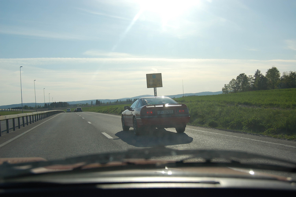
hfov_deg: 43.6
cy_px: 98
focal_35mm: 45
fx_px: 370
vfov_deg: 29.8
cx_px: 148
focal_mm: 30
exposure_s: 1/1600
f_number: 6.3
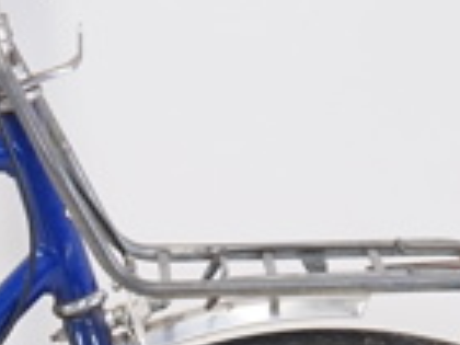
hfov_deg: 7.6
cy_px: 496
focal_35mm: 253
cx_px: -384
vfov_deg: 5.8
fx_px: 3362
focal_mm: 41
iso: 500
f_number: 4.5
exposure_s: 1/60
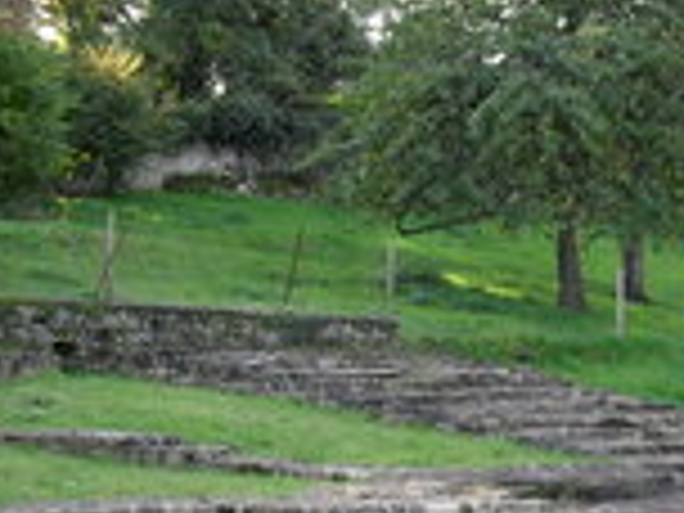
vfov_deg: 17.3
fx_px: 1620
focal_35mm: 82
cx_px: 628
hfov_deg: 23.2
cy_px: 585
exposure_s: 1/90
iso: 100
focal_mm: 6.3
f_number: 3.2
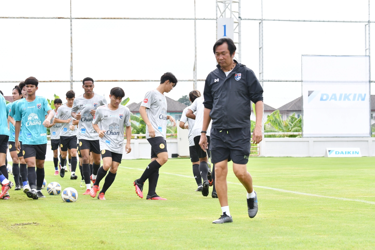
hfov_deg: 19.5
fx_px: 1094
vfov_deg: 13.0
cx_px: 188
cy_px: 125
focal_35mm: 105
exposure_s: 1/2000
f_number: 4.5
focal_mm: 70
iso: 640
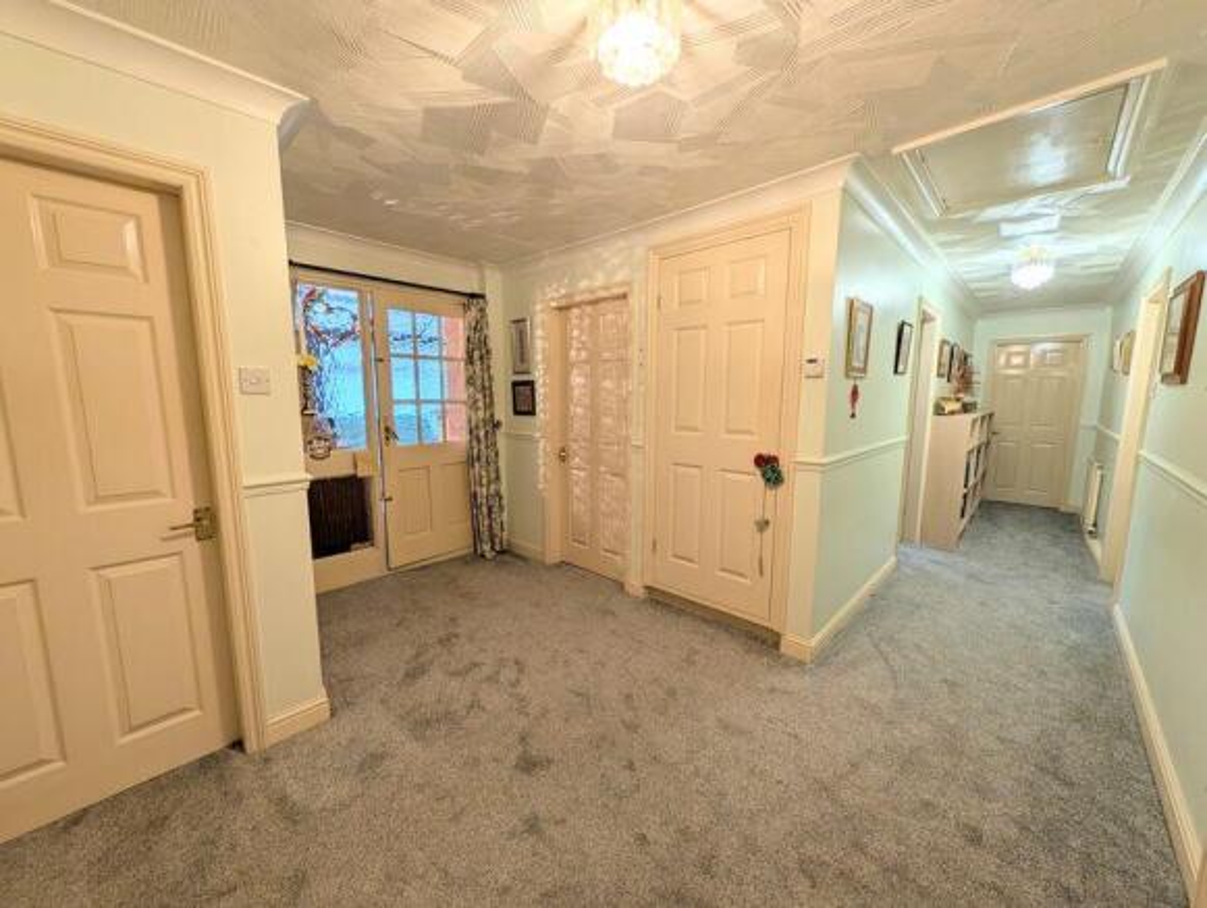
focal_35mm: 12
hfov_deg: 110.5
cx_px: 604
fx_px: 419
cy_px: 454
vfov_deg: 94.6
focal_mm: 2.02
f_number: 1.7
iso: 66
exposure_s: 1/50
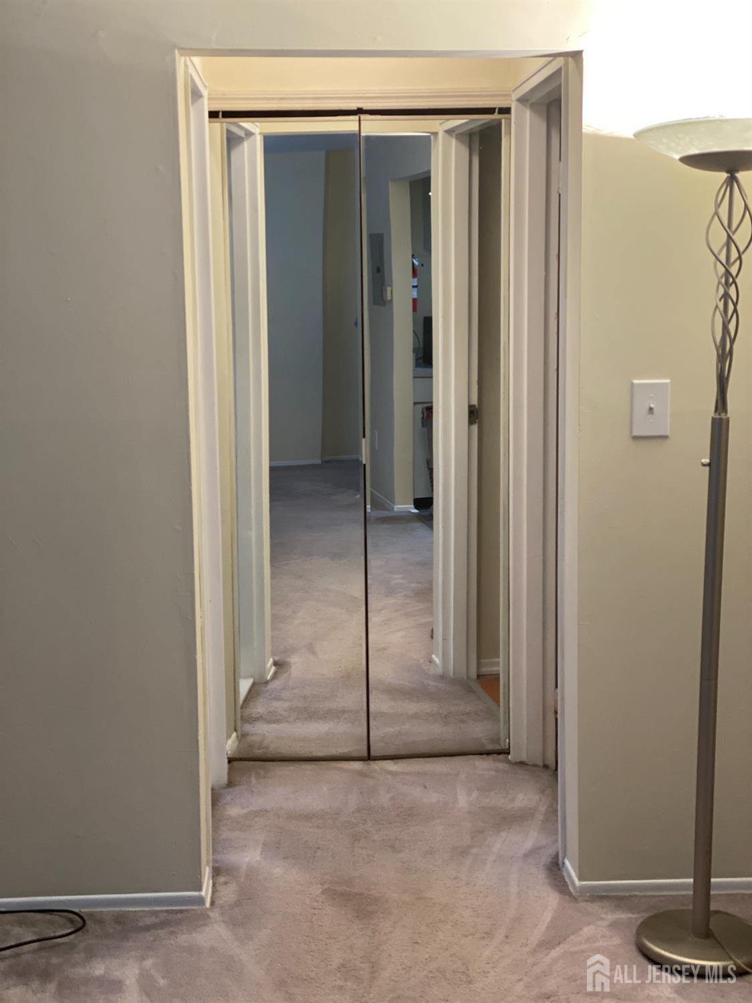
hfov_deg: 28.0
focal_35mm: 52
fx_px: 1506
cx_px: 376
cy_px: 502
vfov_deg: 36.8
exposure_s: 1/60
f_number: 2
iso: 125
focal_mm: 6
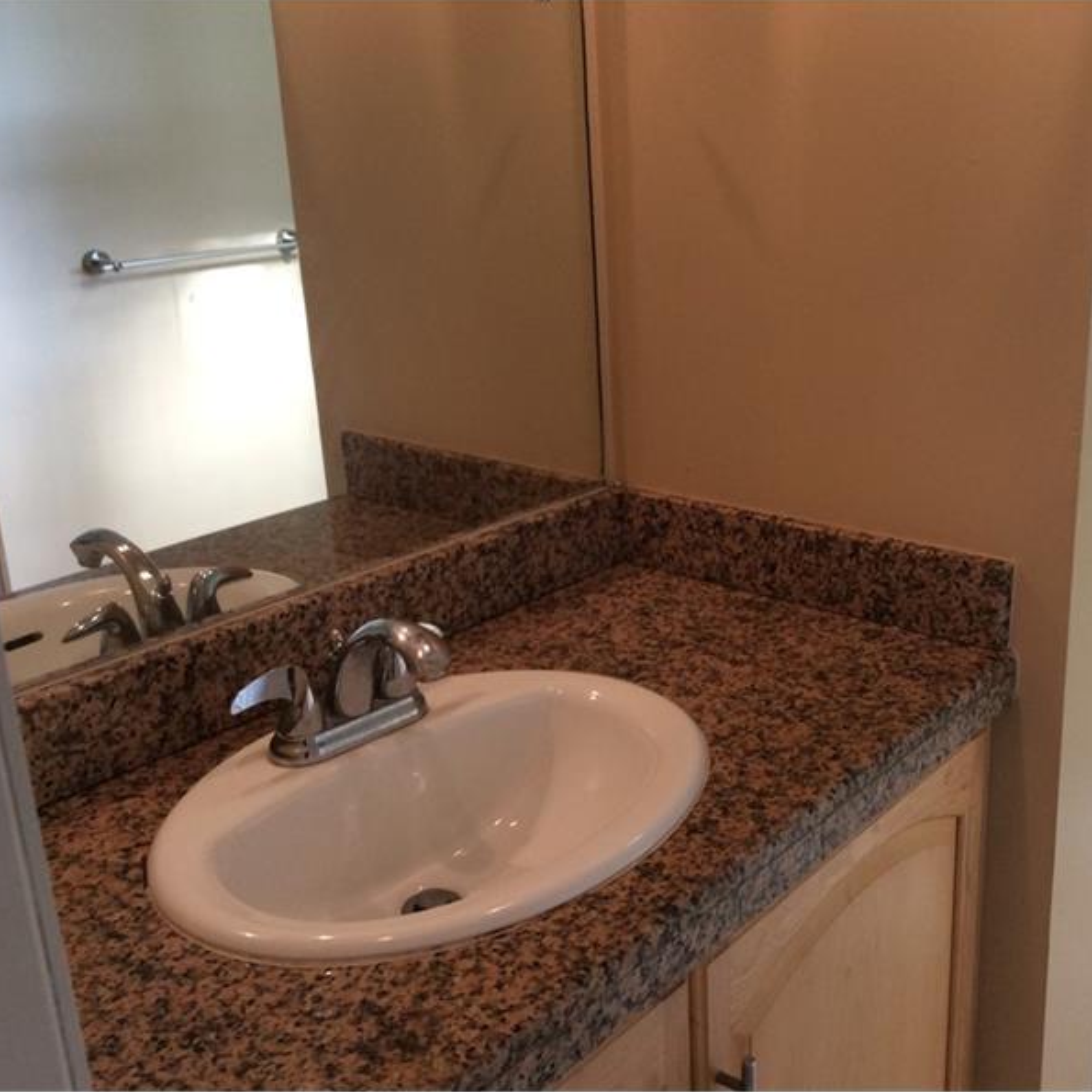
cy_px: 545
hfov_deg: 43.5
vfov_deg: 43.9
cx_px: 686
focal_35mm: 38
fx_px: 1356
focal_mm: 3.3
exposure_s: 1/24
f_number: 2.4
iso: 64
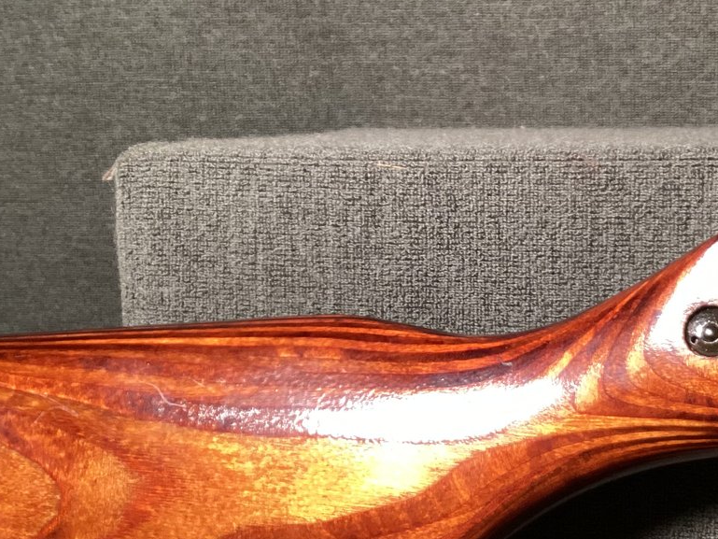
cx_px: 471
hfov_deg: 31.5
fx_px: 1265
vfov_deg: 24.0
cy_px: 298
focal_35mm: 61
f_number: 2.4
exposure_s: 1/40
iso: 250
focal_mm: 3.3
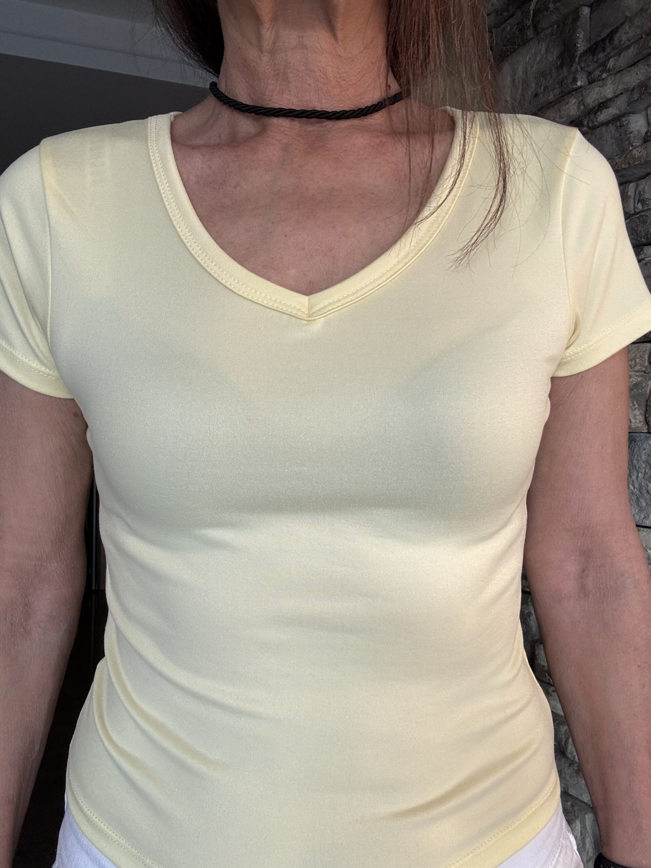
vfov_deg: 60.0
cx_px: 326
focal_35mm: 30
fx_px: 752
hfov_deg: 46.8
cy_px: 434
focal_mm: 2.69
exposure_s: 1/121
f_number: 1.9
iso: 80
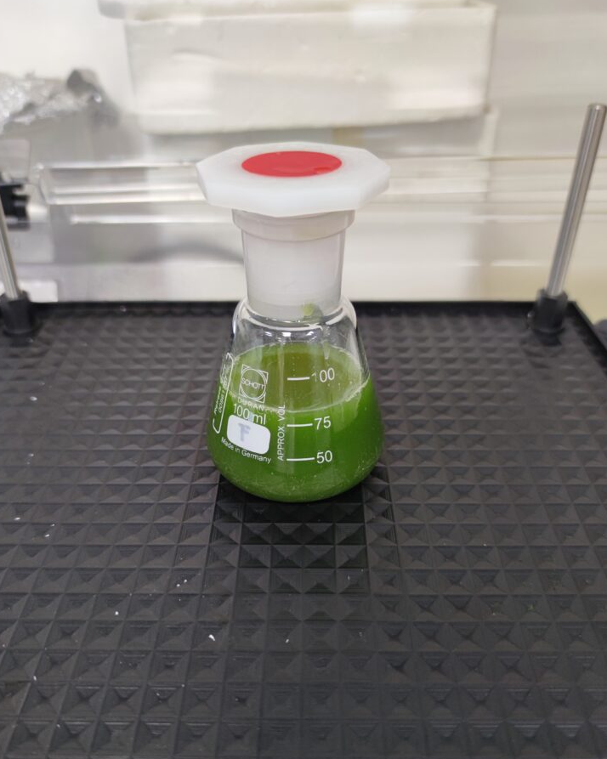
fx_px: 629
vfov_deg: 61.9
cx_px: 304
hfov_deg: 51.5
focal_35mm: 28
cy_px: 442
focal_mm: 6.72
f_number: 1.69
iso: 230
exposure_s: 1/50
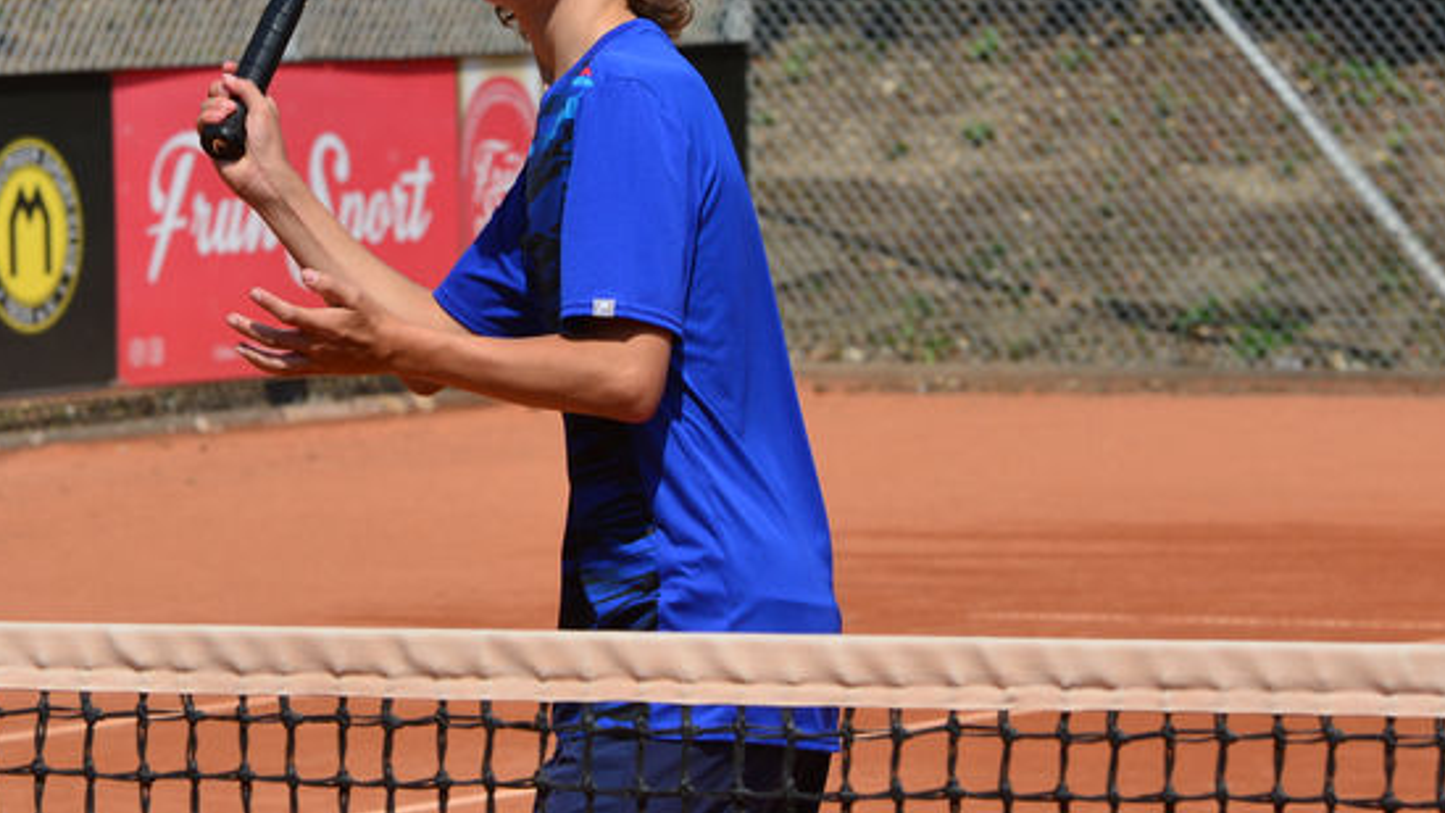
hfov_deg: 7.2
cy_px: 168
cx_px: 240
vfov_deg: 4.1
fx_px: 11420
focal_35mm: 298
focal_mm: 122
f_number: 8
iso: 200
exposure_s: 1/800
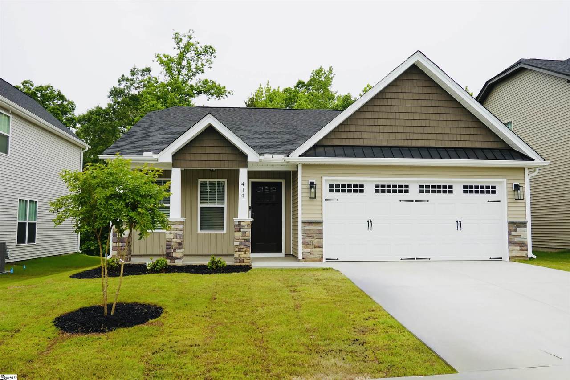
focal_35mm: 32
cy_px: 190
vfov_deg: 41.1
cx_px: 285
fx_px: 507
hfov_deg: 58.7
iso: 100
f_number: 4.5
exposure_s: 1/200
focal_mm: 11.76
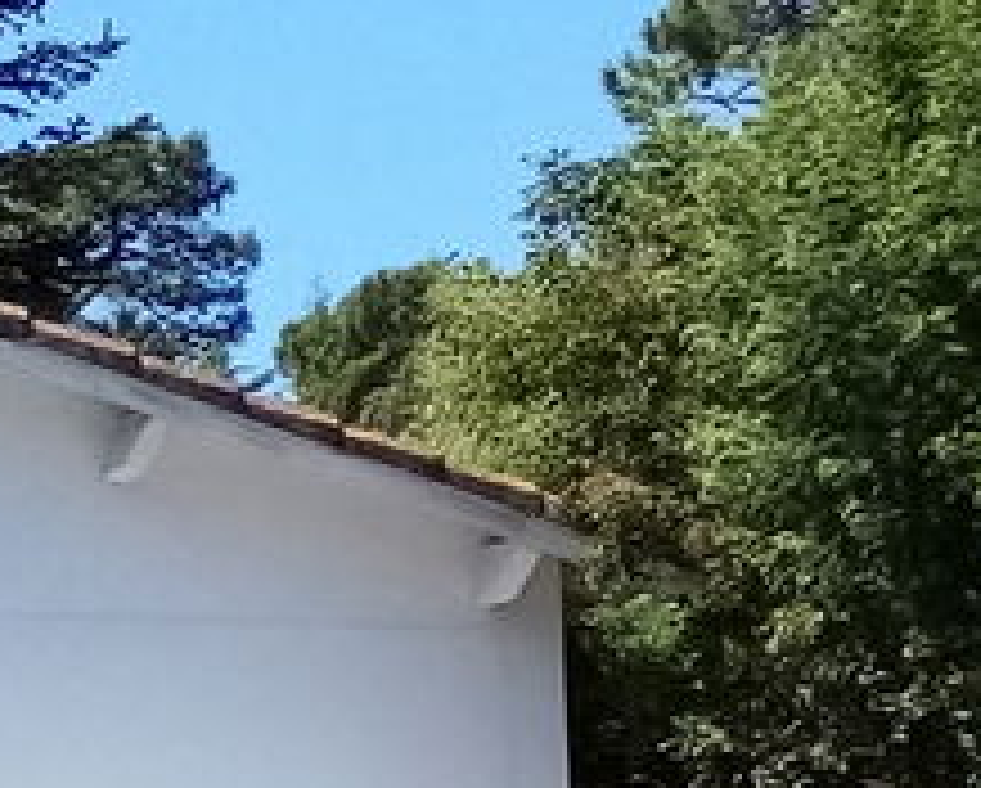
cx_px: 2326
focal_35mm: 186
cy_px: 1099
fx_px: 5408
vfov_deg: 8.2
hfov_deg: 9.3
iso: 108
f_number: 1.8
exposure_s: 1/1258
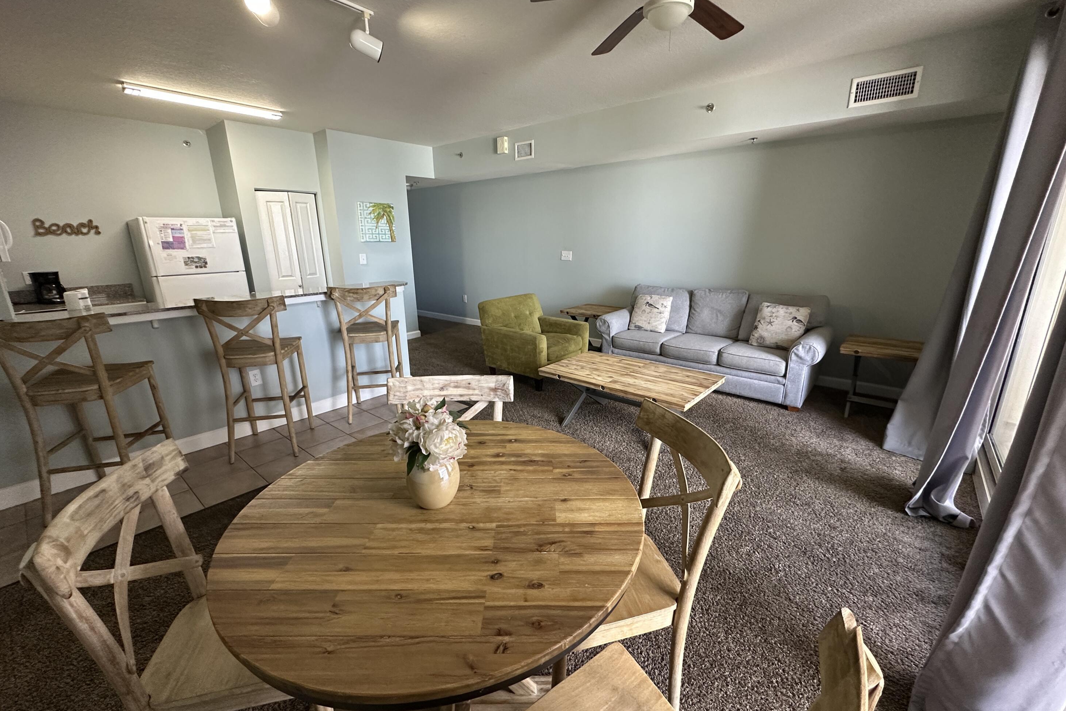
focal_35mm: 15
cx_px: 537
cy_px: 356
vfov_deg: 77.3
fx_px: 444
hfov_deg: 100.4
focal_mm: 2.22
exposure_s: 1/120
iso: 250
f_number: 2.2
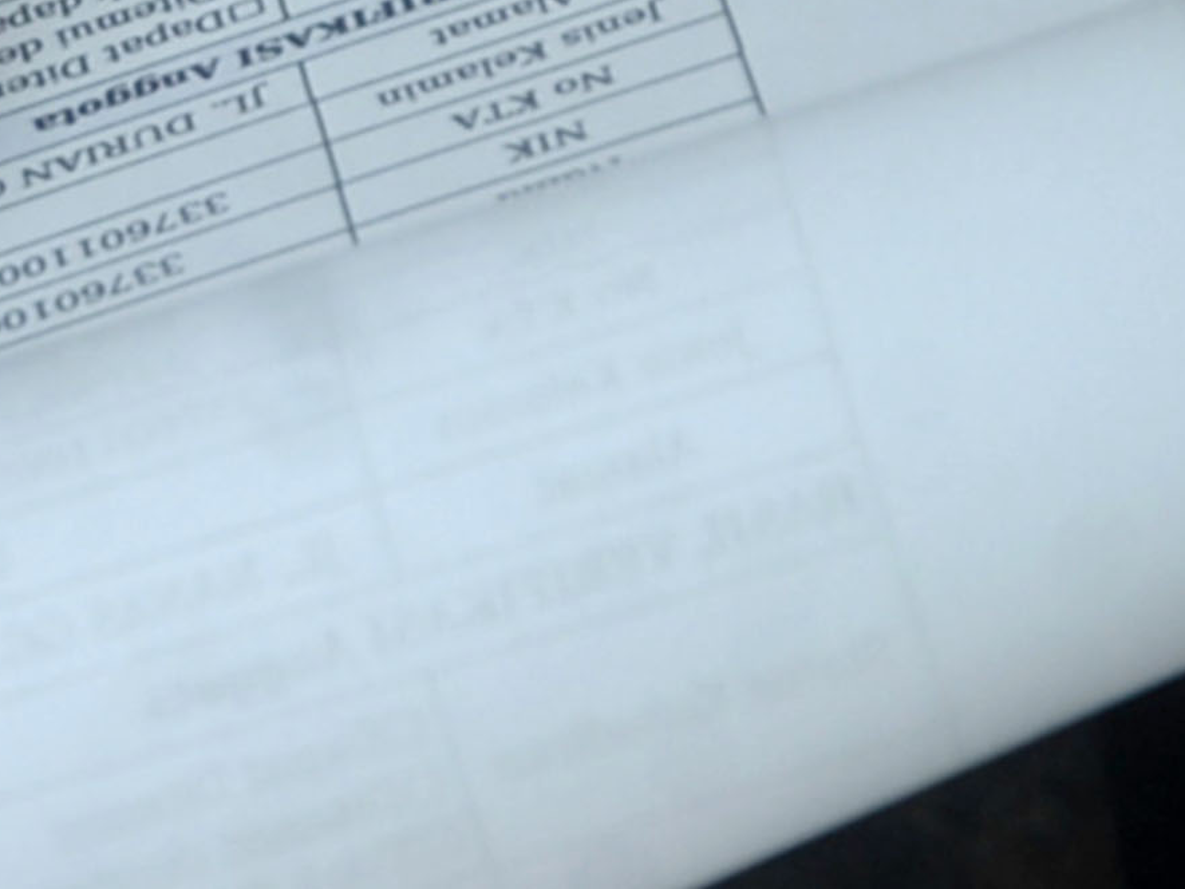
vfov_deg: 3.4
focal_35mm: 430
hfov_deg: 4.6
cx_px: -352
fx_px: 14722
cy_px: -891
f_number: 5.3
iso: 200
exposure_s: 1/250
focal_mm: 66
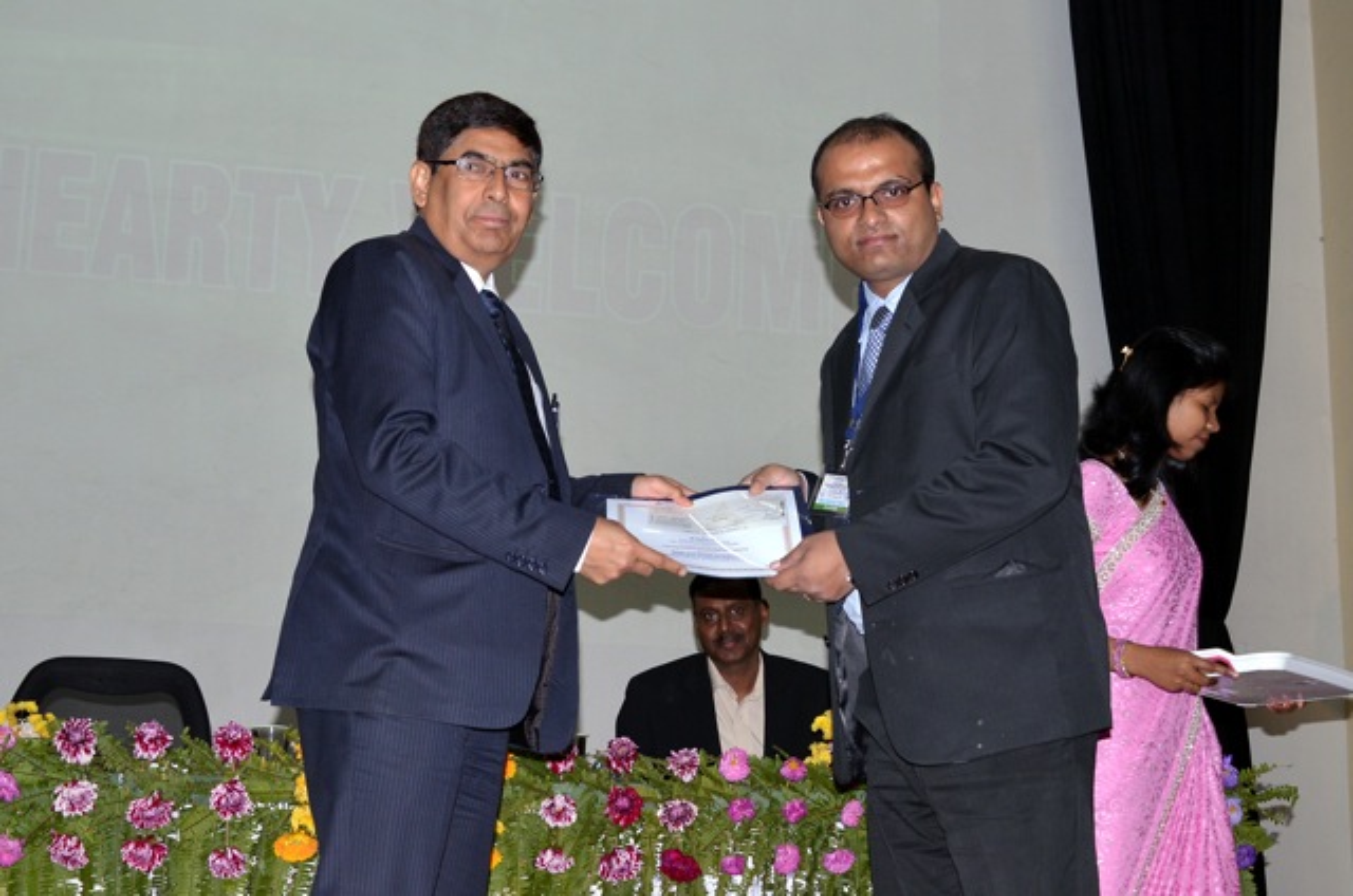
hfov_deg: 43.7
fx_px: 1688
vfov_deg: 29.7
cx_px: 676
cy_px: 448
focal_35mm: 45
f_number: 6.3
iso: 400
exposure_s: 1/80
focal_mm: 30
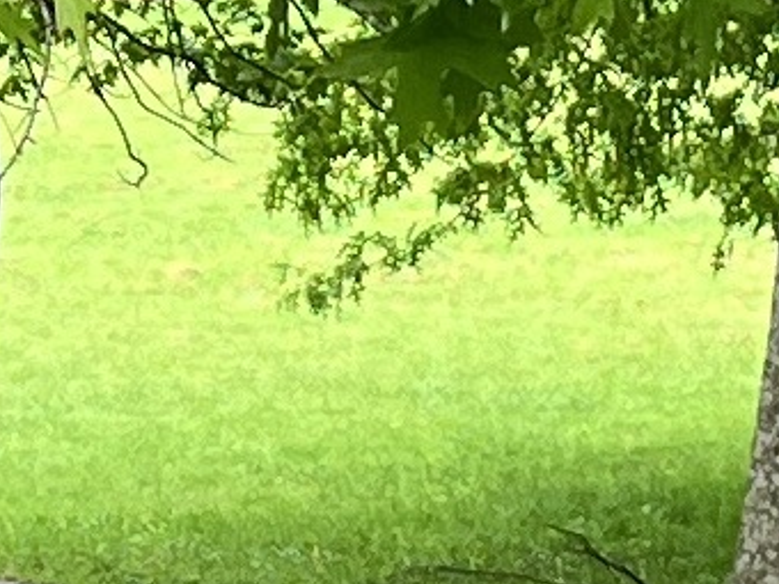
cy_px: 40
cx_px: -482
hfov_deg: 12.5
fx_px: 3331
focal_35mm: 148
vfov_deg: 10.0
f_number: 1.5
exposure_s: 1/511
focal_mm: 5.7
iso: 50
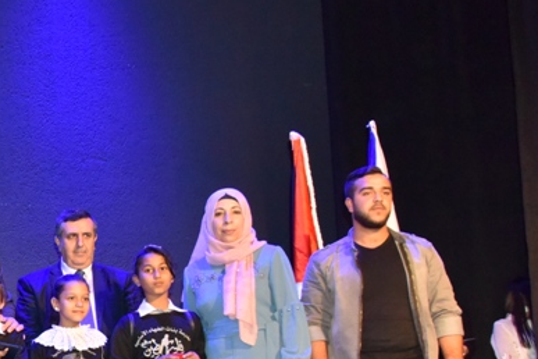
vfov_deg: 18.0
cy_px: 349
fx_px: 1106
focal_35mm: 74
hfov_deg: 24.0
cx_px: -161
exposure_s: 1/60
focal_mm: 28
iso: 3200
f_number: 7.1
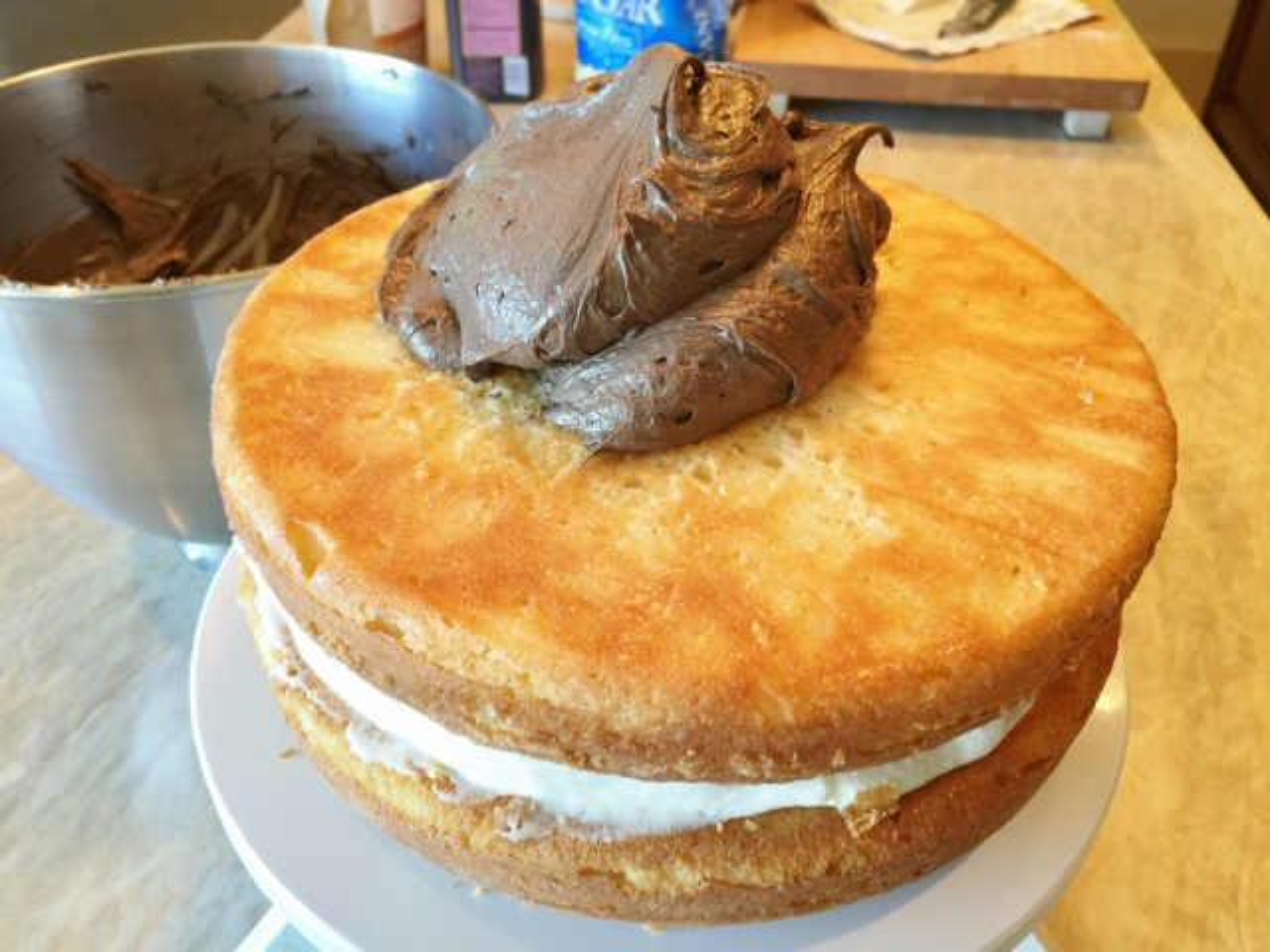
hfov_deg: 61.7
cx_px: 635
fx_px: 1064
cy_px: 476
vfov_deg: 48.2
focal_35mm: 29
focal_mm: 4.15
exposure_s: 1/15
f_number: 2.2
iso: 32
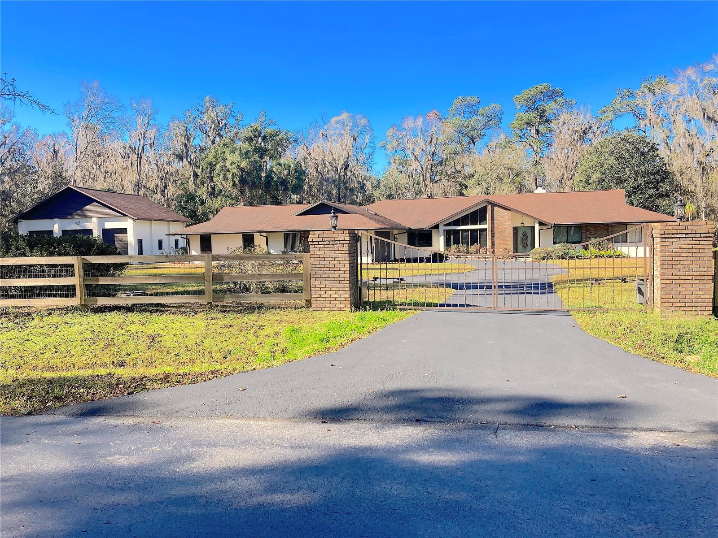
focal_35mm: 28
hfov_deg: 63.4
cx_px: 359
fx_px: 581
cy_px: 269
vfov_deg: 49.7
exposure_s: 1/899
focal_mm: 3.99
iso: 20
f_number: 1.8
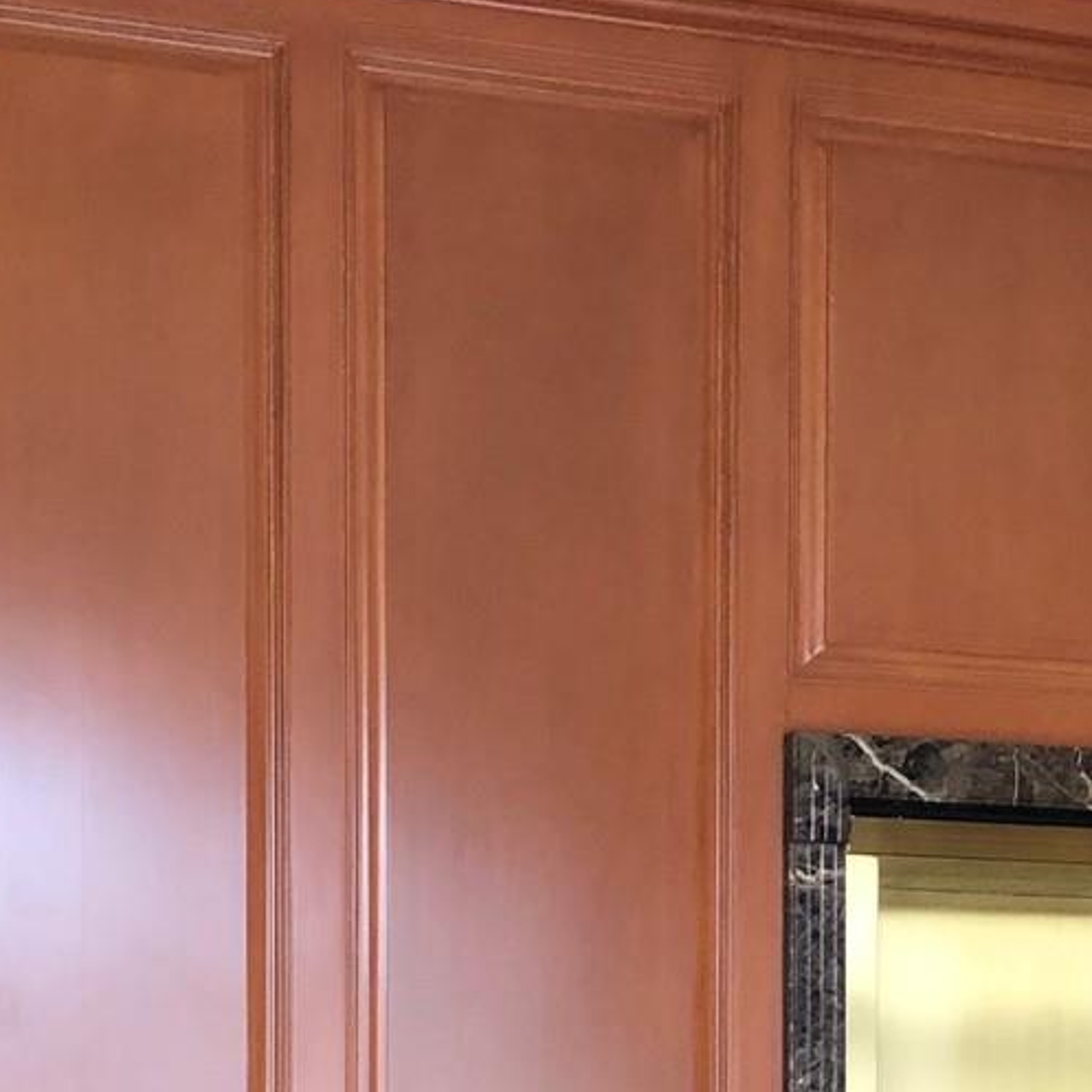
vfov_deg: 16.3
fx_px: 3640
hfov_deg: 17.0
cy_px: 1342
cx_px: 644
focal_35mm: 102
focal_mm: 3.99
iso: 32
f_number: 1.8
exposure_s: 1/30
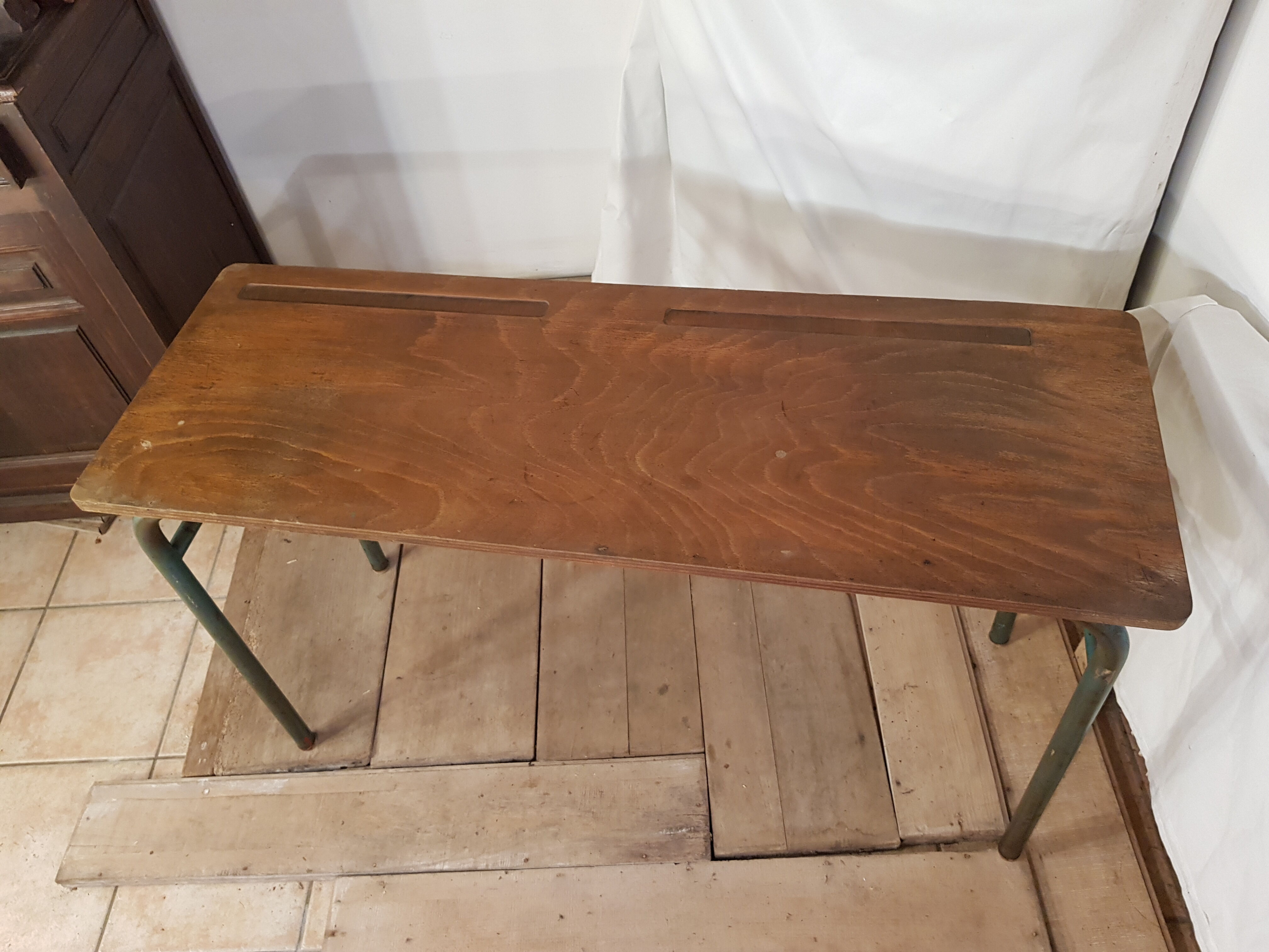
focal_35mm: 26
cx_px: 634
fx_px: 953
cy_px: 476
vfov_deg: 53.1
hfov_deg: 67.3
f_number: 1.7
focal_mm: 4.2
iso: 200
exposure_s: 1/50
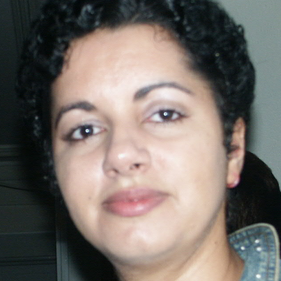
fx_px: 1084
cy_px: 221
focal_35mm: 118
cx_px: 4
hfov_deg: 14.6
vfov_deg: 14.7
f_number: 3.5
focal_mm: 13.65
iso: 200
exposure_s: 1/45
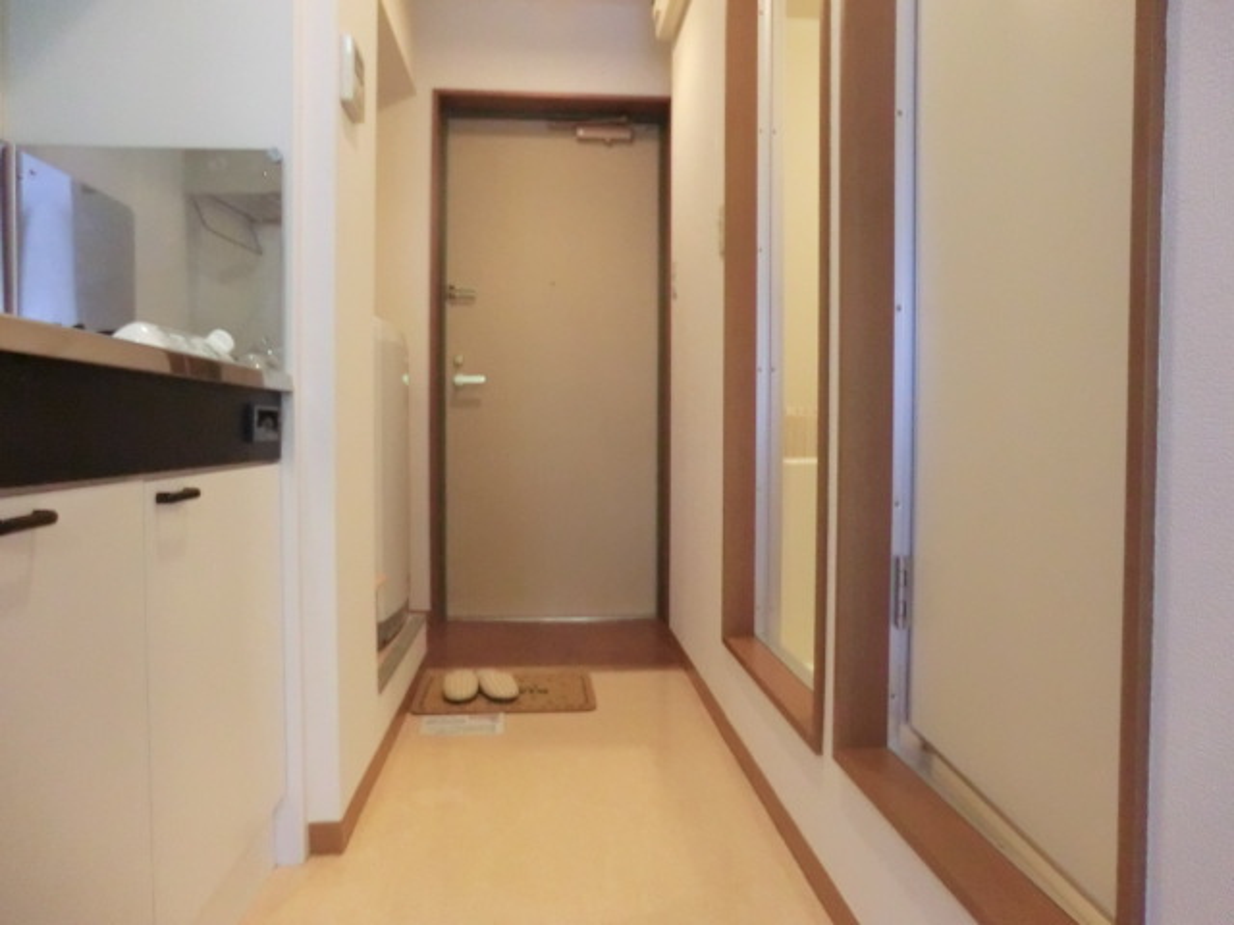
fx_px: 856
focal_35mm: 24
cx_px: 617
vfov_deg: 56.8
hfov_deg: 71.6
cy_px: 462
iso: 800
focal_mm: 4.3
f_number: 3.2
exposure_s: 1/40
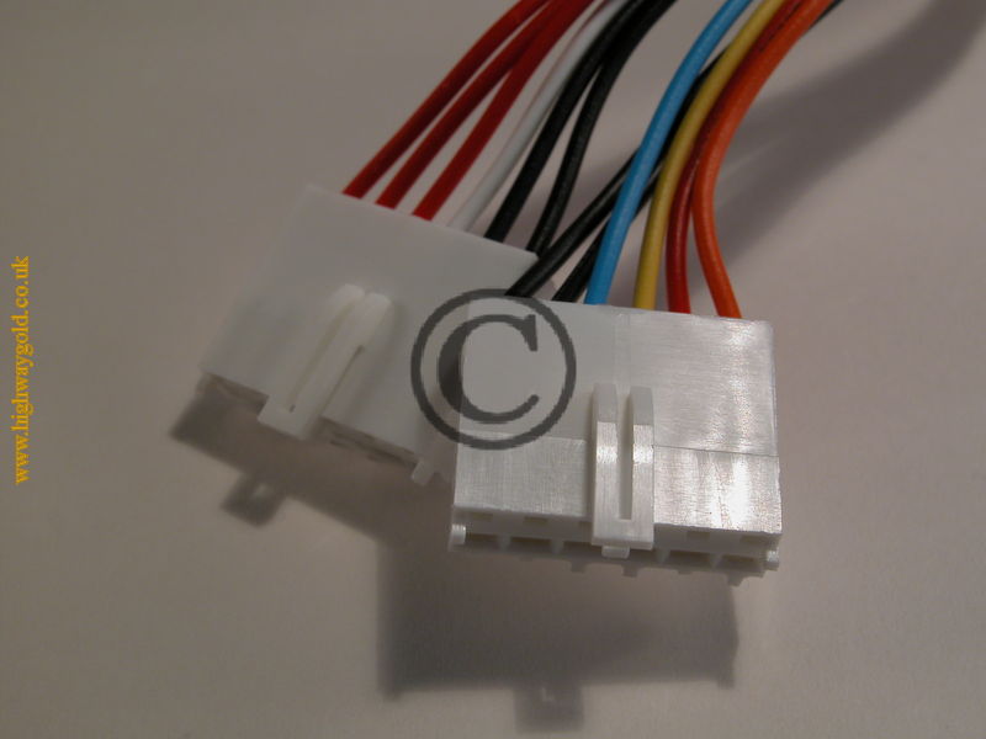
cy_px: 370
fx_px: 1880
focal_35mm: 66
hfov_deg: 29.4
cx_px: 493
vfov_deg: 22.3
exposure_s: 1/110
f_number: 6.5
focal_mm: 16.8
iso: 100
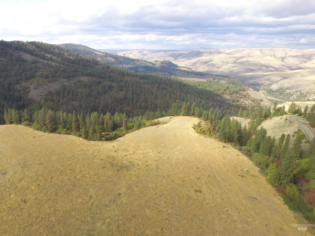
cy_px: 118
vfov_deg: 66.0
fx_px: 182
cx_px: 158
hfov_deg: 81.7
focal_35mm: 20
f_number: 2.8
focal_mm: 3.61
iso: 100
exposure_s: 1/243
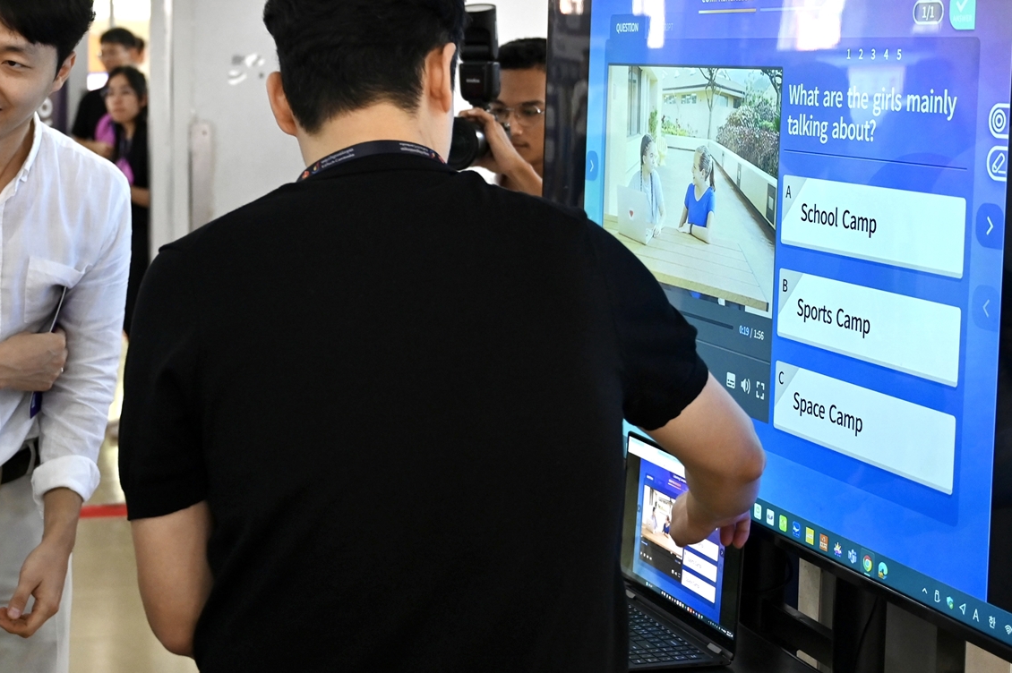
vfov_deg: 19.7
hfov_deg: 28.6
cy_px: 244
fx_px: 1938
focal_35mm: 69
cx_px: 200
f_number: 4
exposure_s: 1/125
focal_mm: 39
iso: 1400
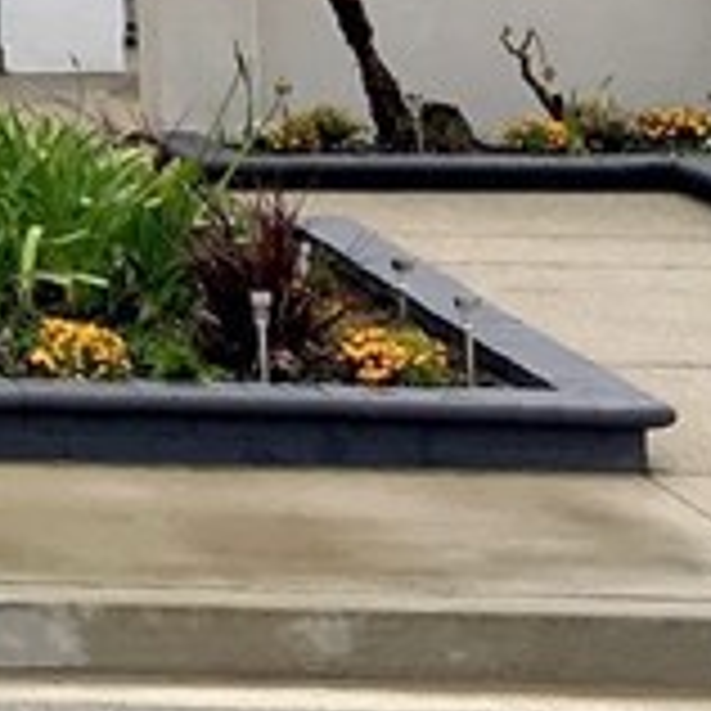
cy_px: -572
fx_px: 3857
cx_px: -702
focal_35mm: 166
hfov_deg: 9.8
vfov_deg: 10.0
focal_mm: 4.15
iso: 25
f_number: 2.2
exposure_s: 1/1241
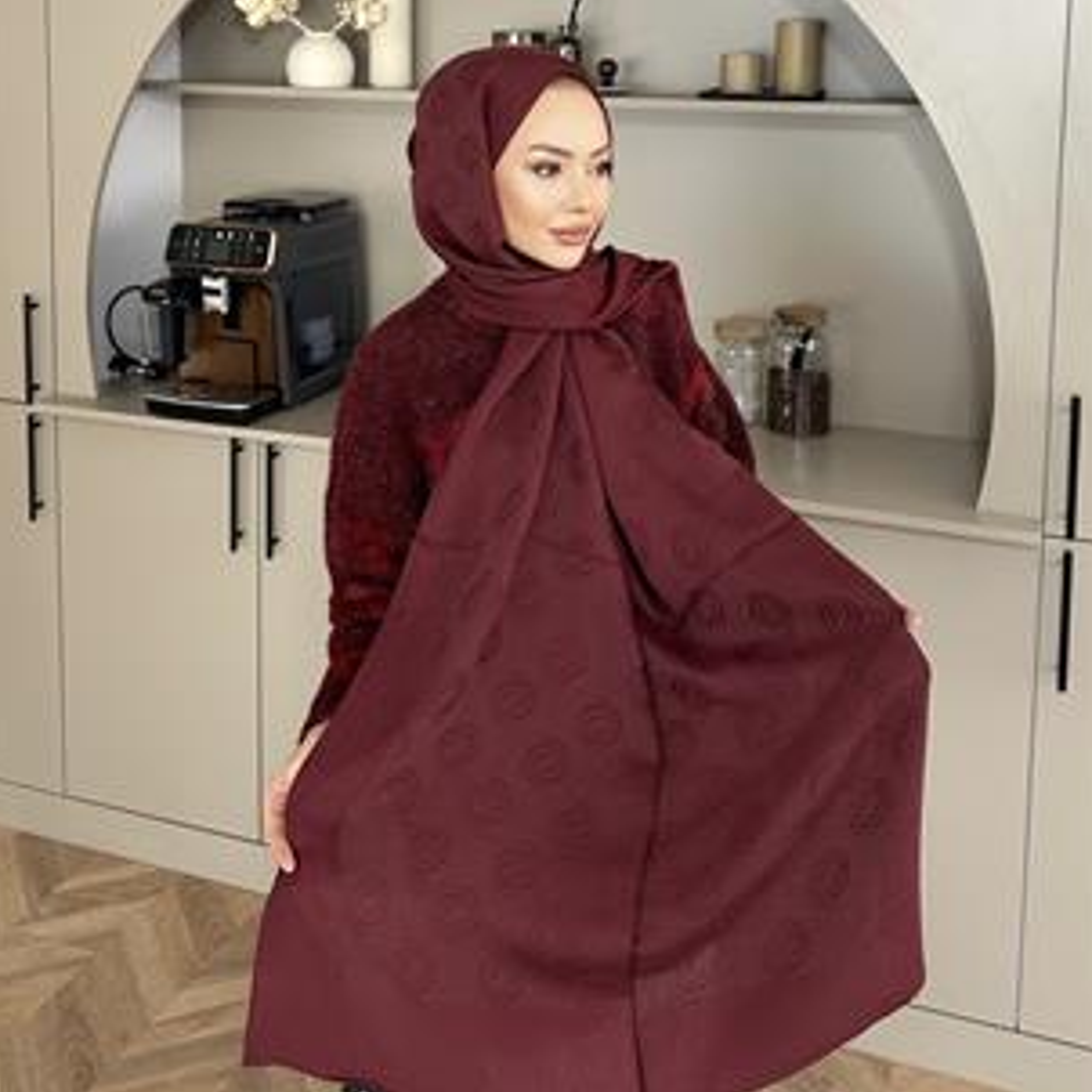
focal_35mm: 29
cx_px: 542
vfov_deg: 54.9
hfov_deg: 55.6
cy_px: 396
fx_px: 1035
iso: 100
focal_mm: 6.86
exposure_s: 1/121
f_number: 1.78
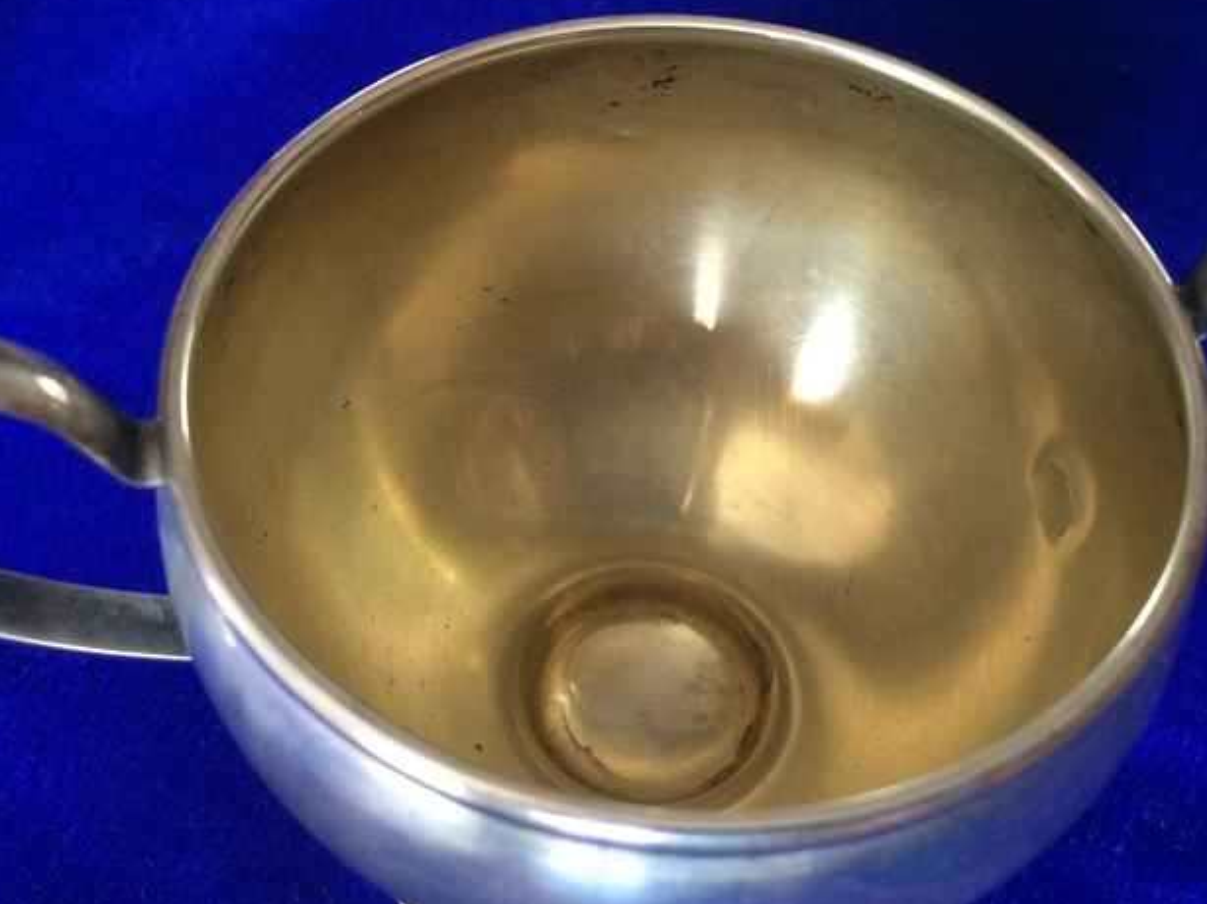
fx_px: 1534
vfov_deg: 32.9
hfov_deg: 42.9
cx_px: 649
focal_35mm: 44
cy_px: 445
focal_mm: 4.12
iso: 200
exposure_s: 1/30
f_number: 2.2
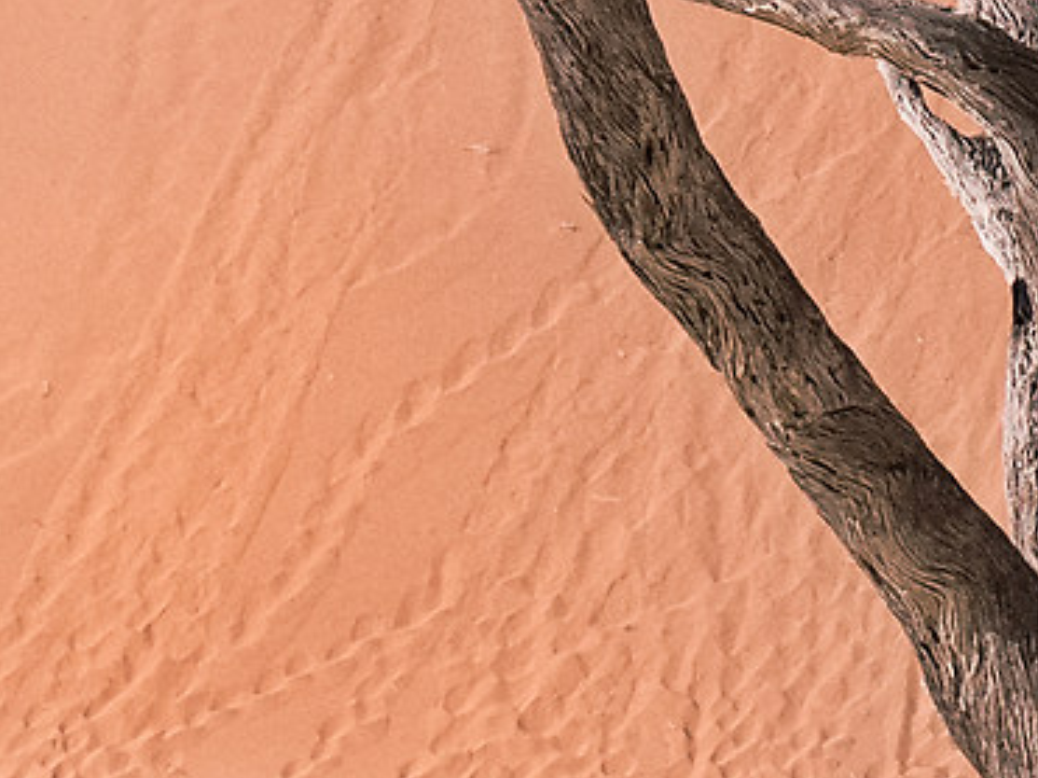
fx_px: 6595
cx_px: 2258
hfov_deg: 8.4
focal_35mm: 220
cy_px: 434
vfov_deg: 6.7
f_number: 5
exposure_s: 1/1250
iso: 200
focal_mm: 17
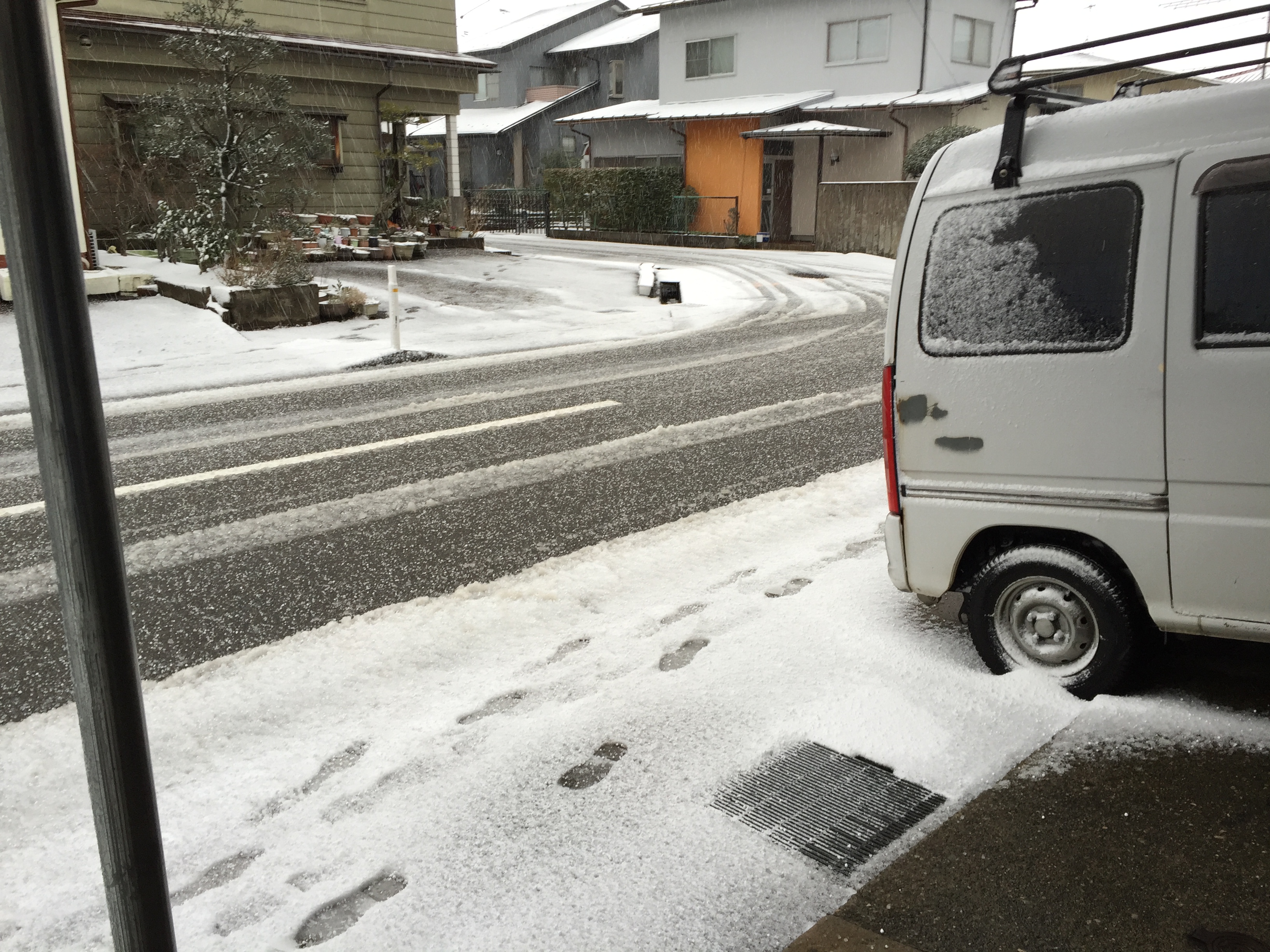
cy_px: 476
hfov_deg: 61.7
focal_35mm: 29
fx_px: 1064
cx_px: 635
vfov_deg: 48.2
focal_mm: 4.15
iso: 40
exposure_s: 1/60
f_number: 2.2
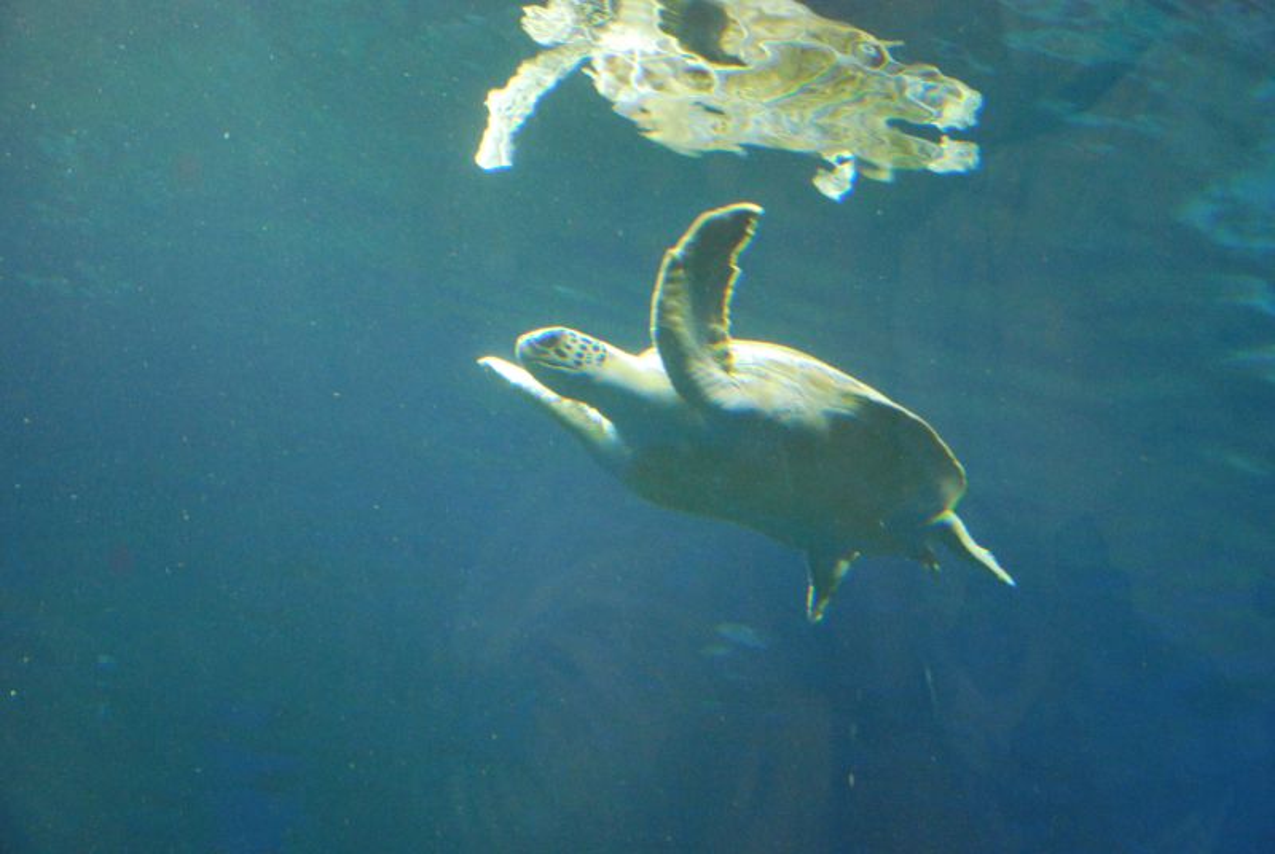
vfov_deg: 20.2
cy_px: 427
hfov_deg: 29.8
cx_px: 638
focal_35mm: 68
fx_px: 2394
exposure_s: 1/30
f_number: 4.8
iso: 1250
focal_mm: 45
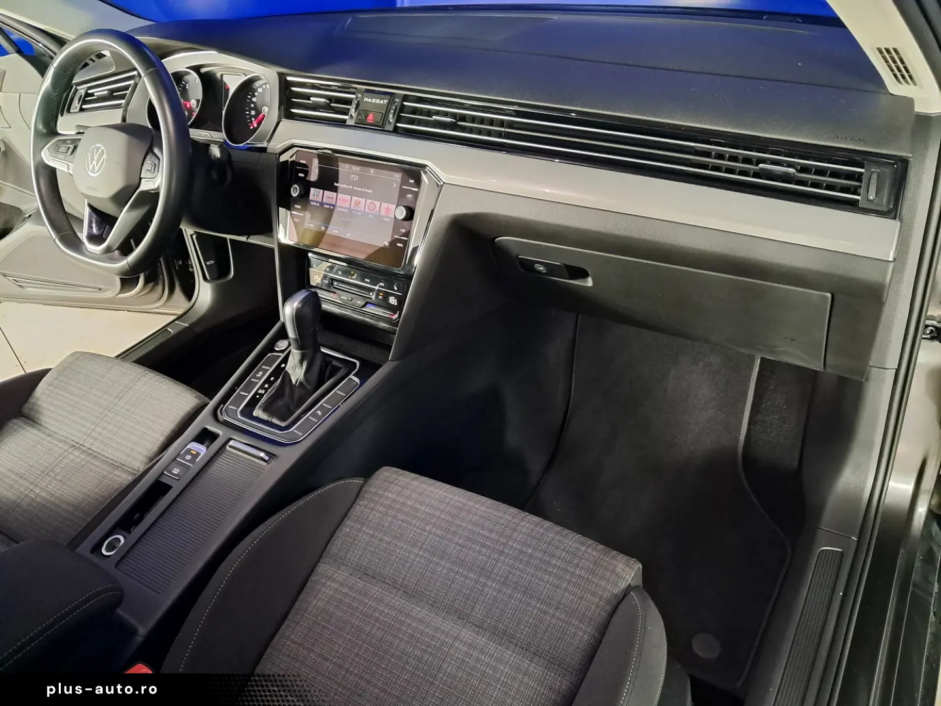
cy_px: 353
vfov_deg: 51.4
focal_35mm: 27
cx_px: 470
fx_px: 734
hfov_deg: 65.3
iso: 1250
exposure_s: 1/20
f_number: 1.8
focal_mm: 4
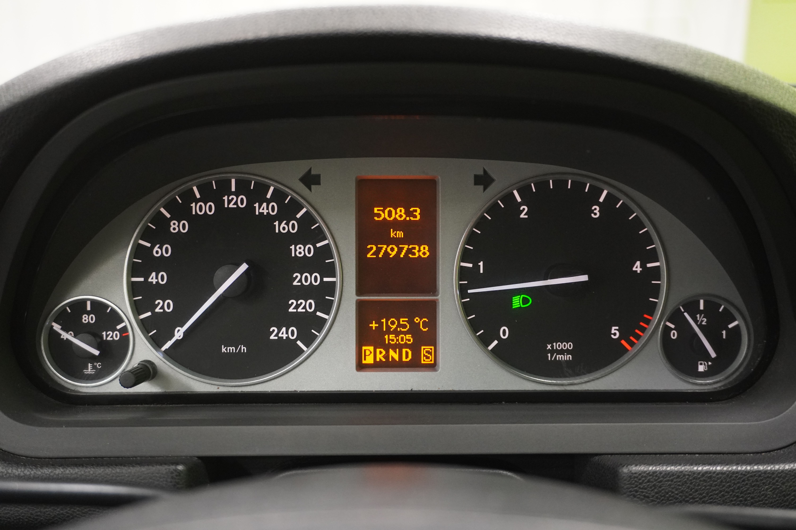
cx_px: 398
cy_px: 265
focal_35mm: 38
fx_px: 829
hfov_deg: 51.3
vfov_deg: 35.5
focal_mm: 25
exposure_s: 1/40
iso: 2500
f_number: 4.5
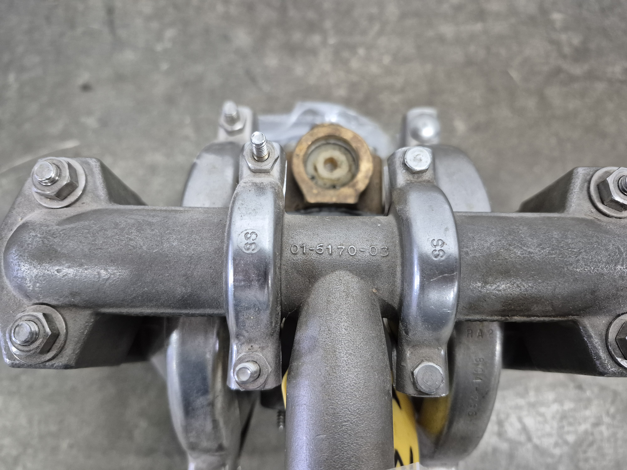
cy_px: 235
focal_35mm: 23
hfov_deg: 73.9
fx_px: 417
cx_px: 314
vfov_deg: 58.9
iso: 1000
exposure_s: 1/120
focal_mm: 5.4
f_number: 1.8
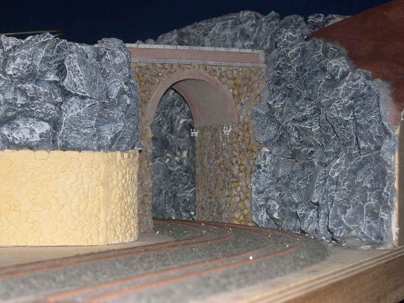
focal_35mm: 114
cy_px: 152
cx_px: 202
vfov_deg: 13.0
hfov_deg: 17.3
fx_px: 1330
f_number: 4.9
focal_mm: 24
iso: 100
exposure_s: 1/60
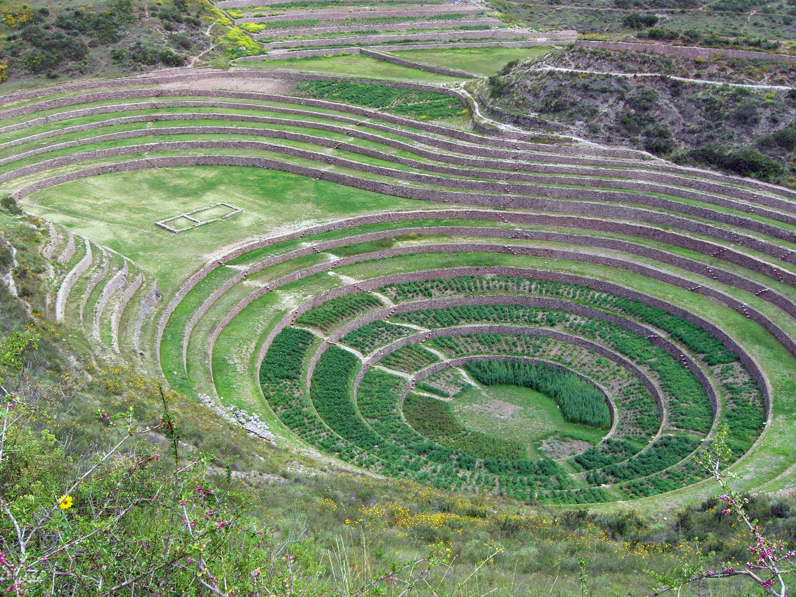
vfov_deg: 37.7
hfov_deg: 49.0
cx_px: 398
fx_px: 874
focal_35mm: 38
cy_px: 298
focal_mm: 7.9
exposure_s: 1/250
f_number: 4
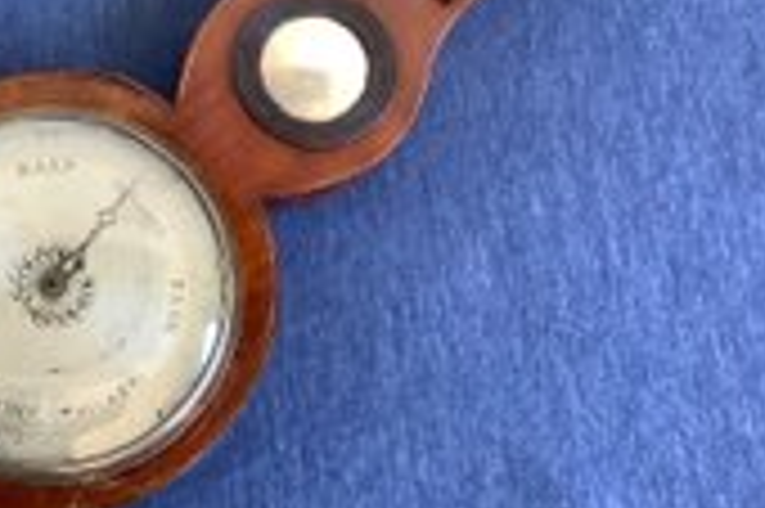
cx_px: 218
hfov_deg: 30.6
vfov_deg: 20.7
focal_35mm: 65
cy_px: 124
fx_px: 1380
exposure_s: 1/50
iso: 125
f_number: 2.4
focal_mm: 3.3
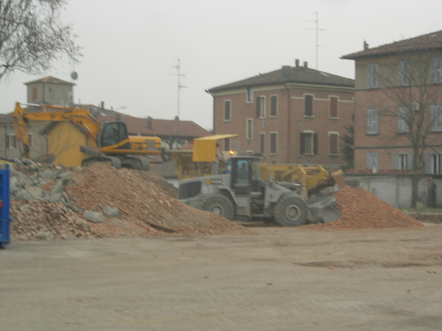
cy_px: 166
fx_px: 1175
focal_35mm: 92
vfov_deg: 16.1
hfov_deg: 21.3
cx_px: 221
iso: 64
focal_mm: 19.1
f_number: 7.3
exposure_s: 1/48.3
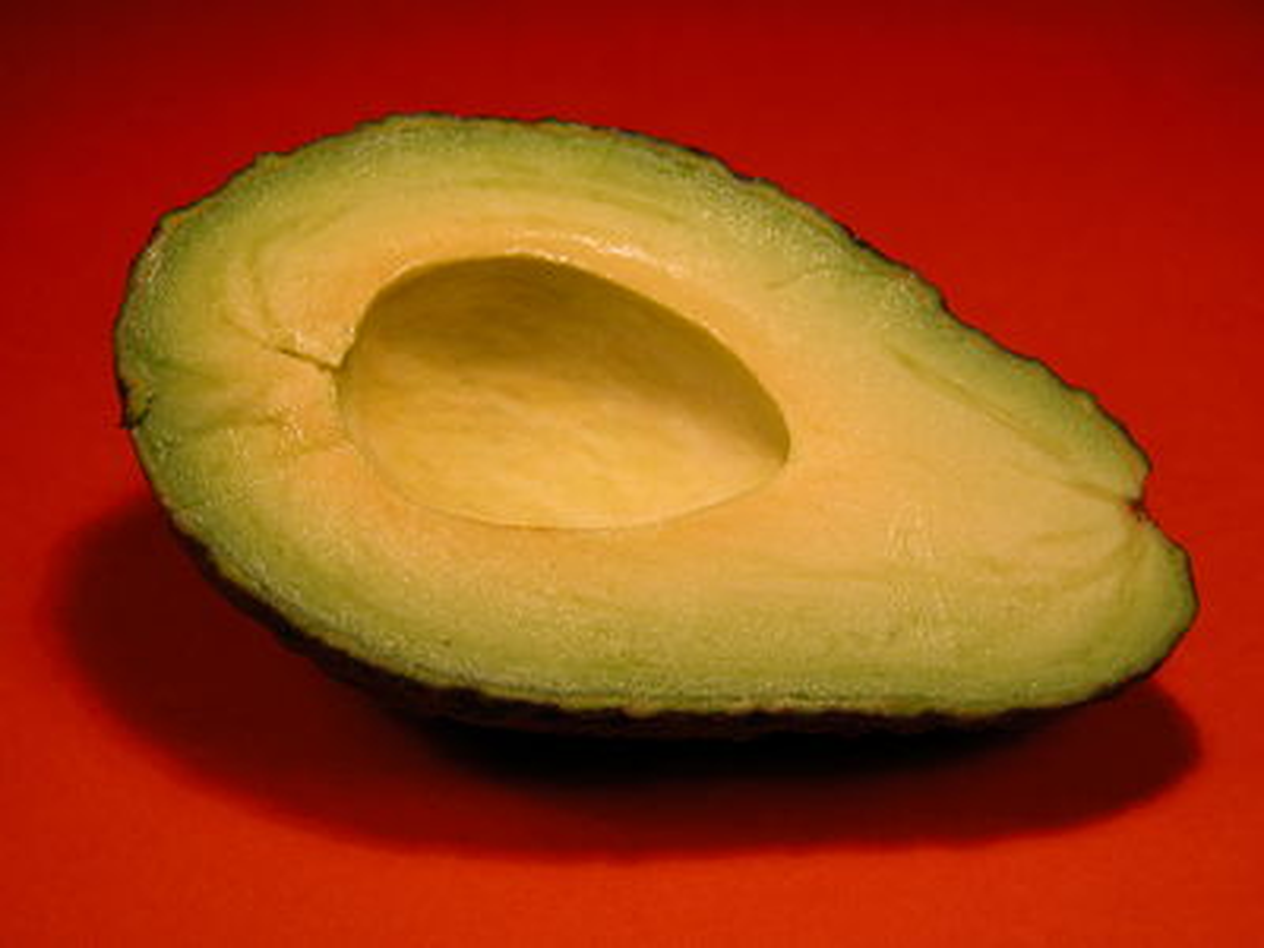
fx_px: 2410
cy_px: 474
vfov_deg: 22.3
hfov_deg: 29.4
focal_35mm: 66
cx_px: 632
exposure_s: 1/141
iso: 100
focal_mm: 16.8
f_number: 3.6
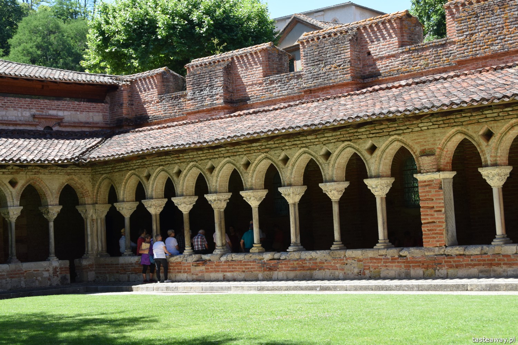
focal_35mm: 60
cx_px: 259
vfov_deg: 22.6
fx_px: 863
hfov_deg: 33.4
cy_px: 172
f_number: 8
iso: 360
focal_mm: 40
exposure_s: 1/250
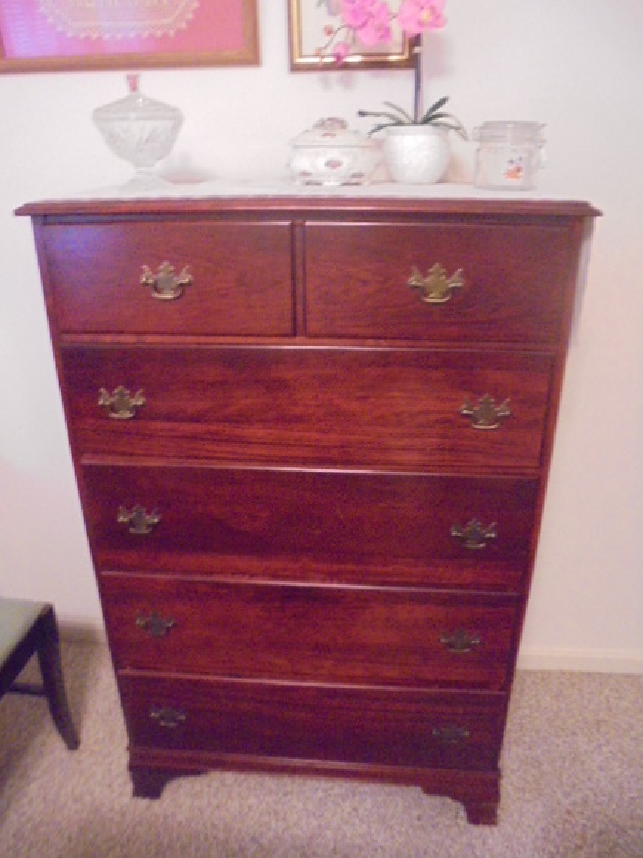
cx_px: 322
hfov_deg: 53.1
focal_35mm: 26
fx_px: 644
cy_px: 429
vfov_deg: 67.3
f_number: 3.5
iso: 800
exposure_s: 1/13
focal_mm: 4.6
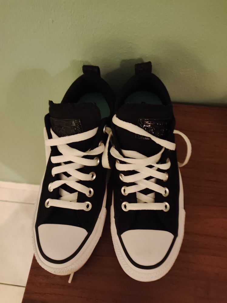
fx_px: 149
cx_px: 114
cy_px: 152
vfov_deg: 91.1
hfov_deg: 74.6
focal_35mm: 17
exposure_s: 1/25
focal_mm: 4.74
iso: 5150
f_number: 1.79
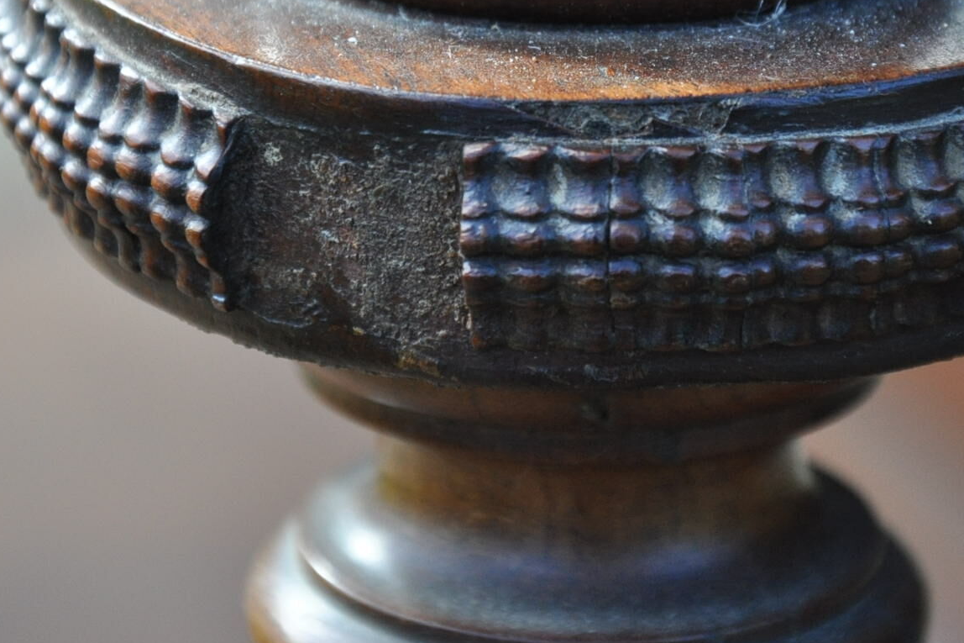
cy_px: 96
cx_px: 554
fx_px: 7869
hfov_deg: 7.0
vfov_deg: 4.7
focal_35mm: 294
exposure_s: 1/250
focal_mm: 105
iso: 800
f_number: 8
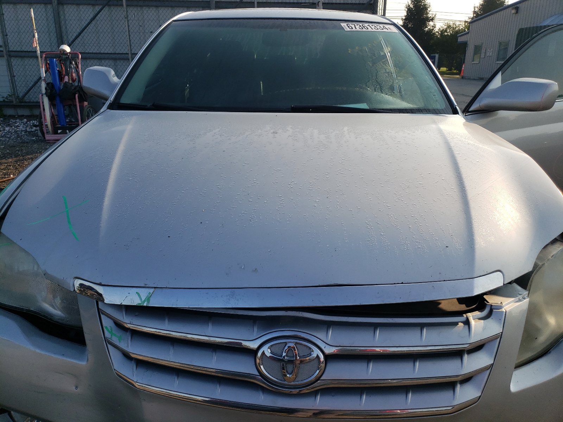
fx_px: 423
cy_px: 211
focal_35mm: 26
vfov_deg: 53.1
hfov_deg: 67.3
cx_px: 282
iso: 50
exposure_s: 1/2500
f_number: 1.5
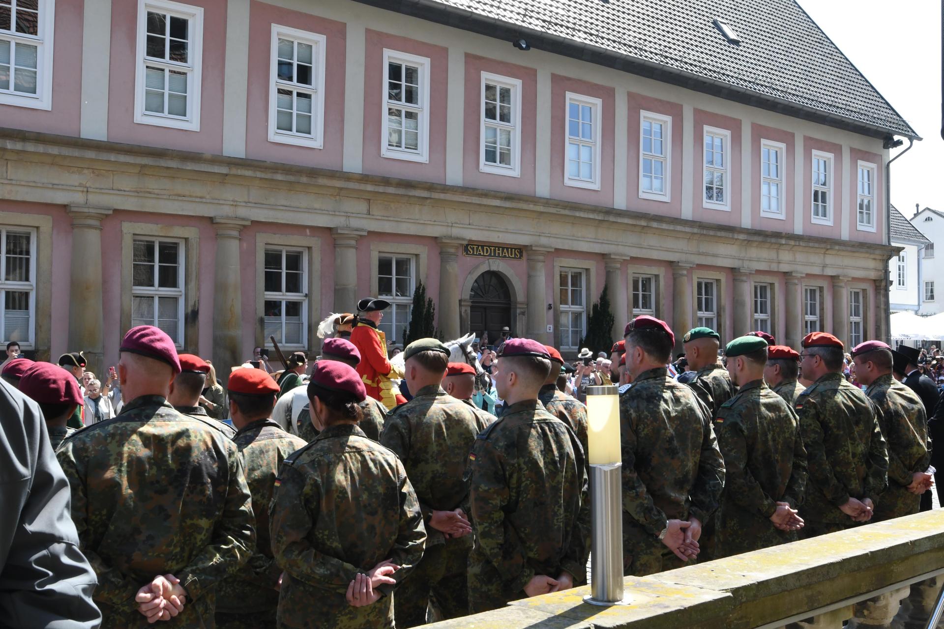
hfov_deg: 53.1
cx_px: 472
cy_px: 314
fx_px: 944
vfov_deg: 36.9
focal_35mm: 36
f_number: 16
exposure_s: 1/160
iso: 640
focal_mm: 24
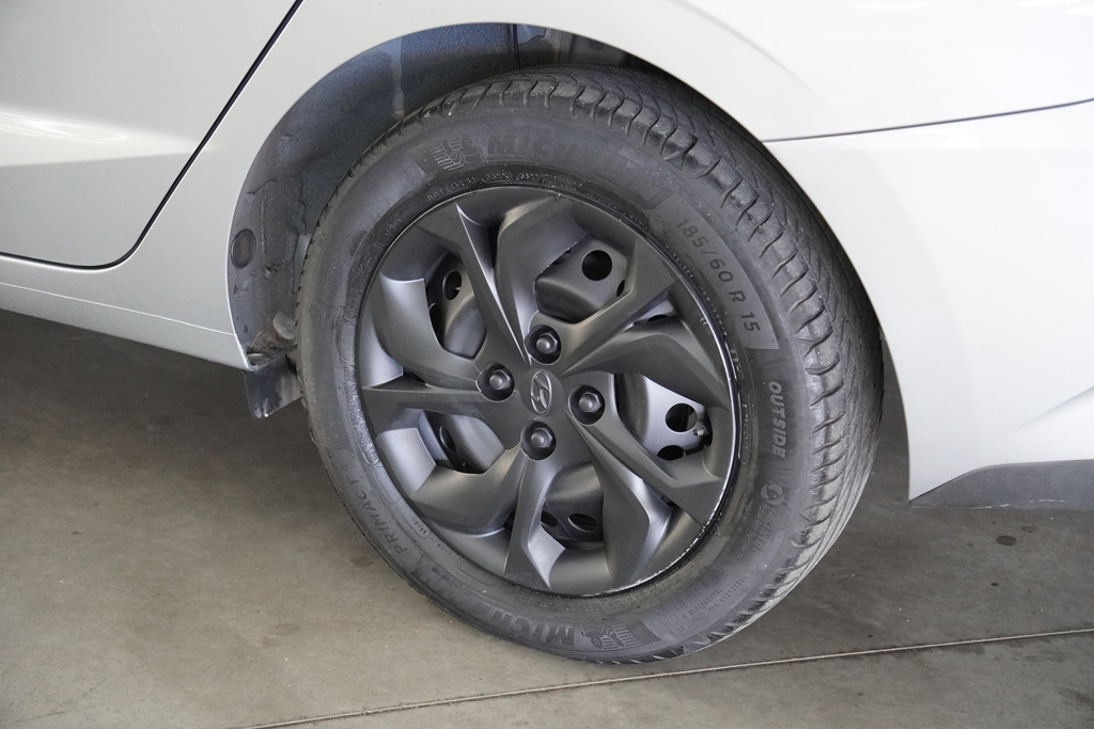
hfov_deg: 29.9
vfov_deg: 20.2
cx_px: 547
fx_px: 2051
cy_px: 364
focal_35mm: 68
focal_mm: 45
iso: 4000
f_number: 2.8
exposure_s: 1/160
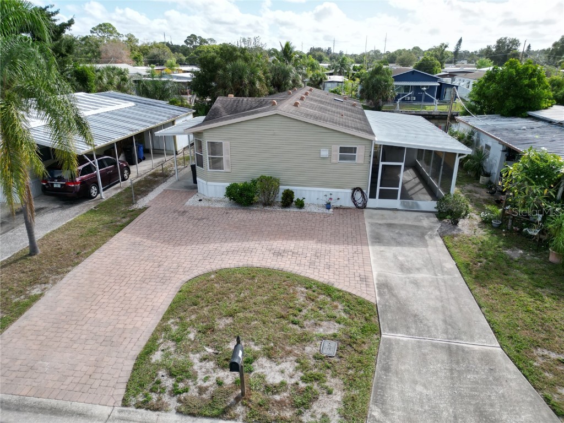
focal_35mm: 24
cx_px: 282
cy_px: 212
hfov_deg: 71.6
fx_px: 391
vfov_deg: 56.8
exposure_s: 1/3200
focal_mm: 6.72
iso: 200
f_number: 1.7
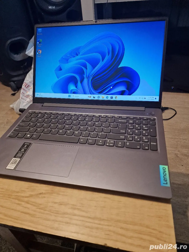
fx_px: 167
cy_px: 126
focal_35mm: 23
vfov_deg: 73.9
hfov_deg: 58.9
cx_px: 94
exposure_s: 1/100
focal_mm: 6.4
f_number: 1.8
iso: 250
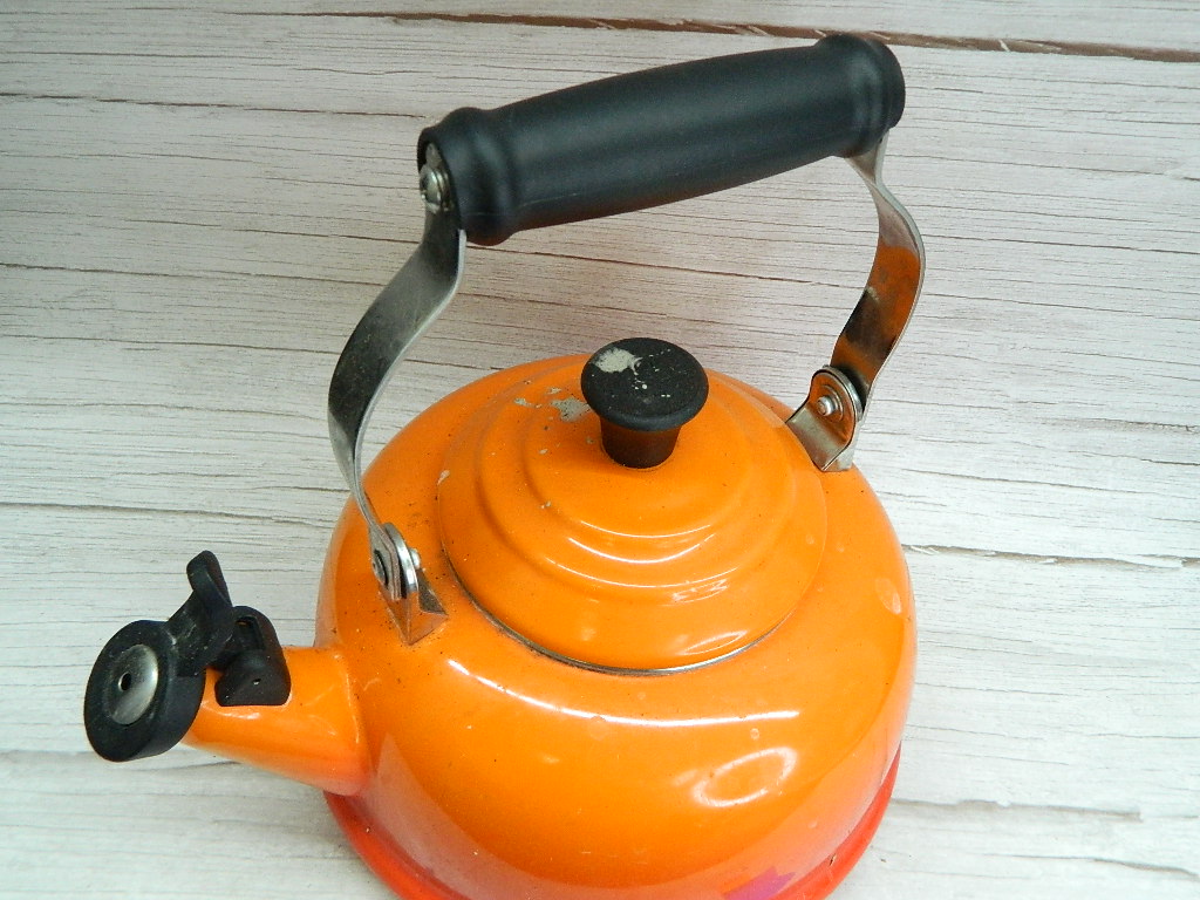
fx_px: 1213
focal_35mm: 35
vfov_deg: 40.7
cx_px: 600
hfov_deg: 52.6
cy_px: 450
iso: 400
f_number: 3.3
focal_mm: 6.2
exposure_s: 1/125
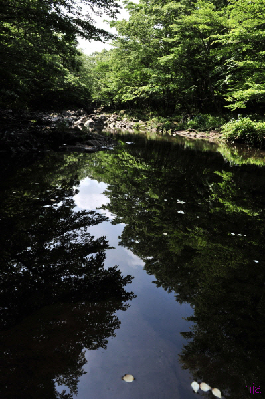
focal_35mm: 24
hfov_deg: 53.1
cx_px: 132
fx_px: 265
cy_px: 200
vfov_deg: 73.8
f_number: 9
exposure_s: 1/320
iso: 400
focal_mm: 24
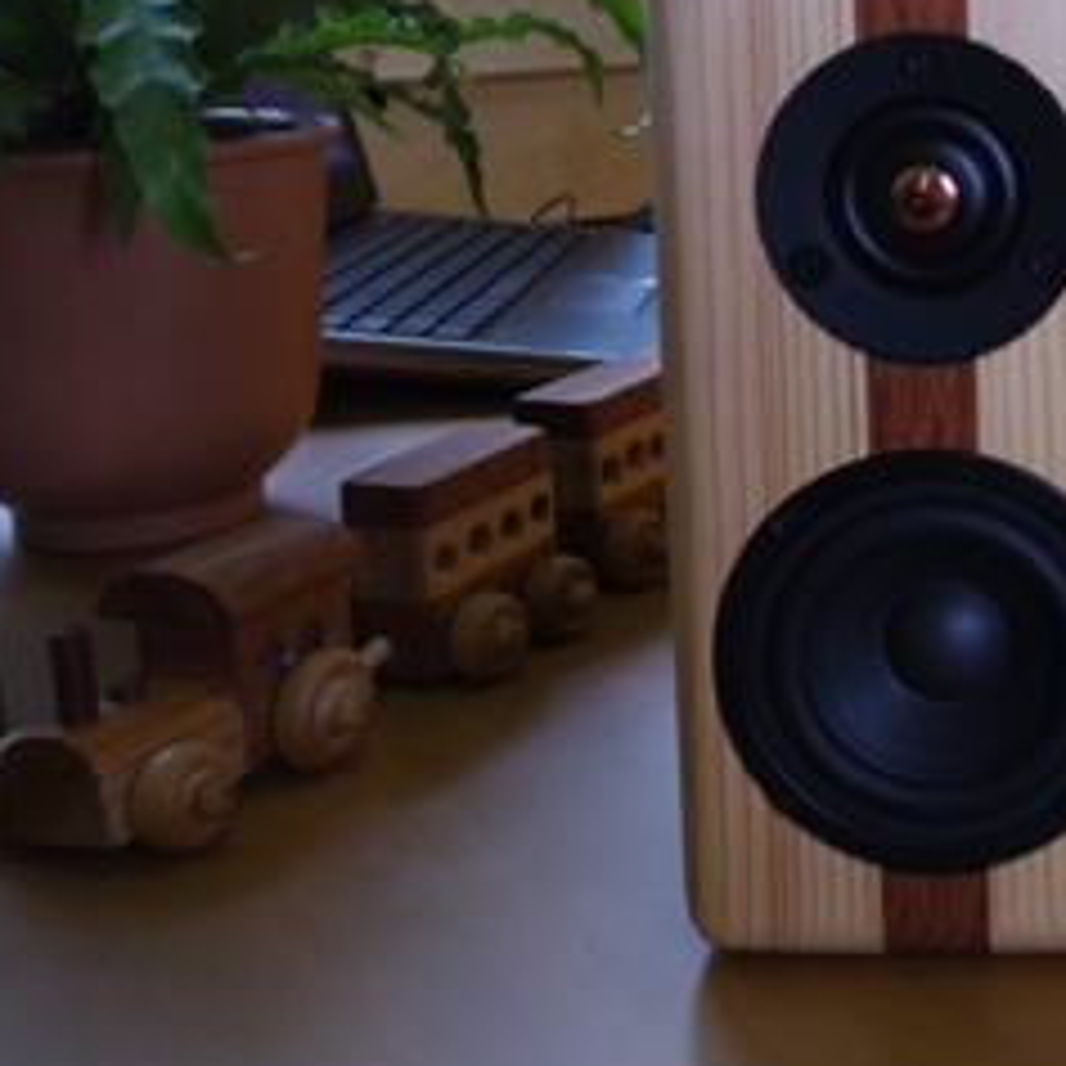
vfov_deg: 30.0
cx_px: 1250
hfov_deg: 27.6
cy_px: 151
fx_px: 1916
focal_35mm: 55
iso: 800
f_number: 3.5
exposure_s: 1/100
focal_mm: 9
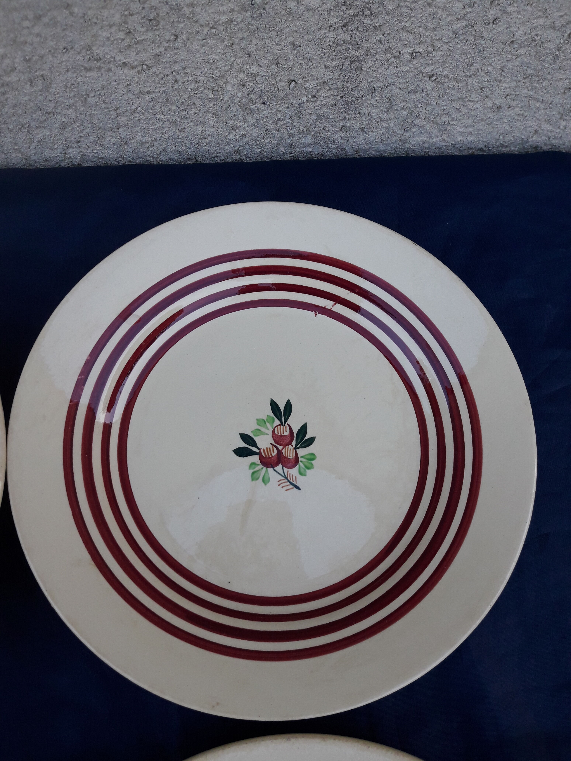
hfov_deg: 49.7
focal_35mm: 28
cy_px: 380
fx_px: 616
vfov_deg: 63.4
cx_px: 286
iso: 80
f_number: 1.9
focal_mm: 3.7
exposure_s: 1/100
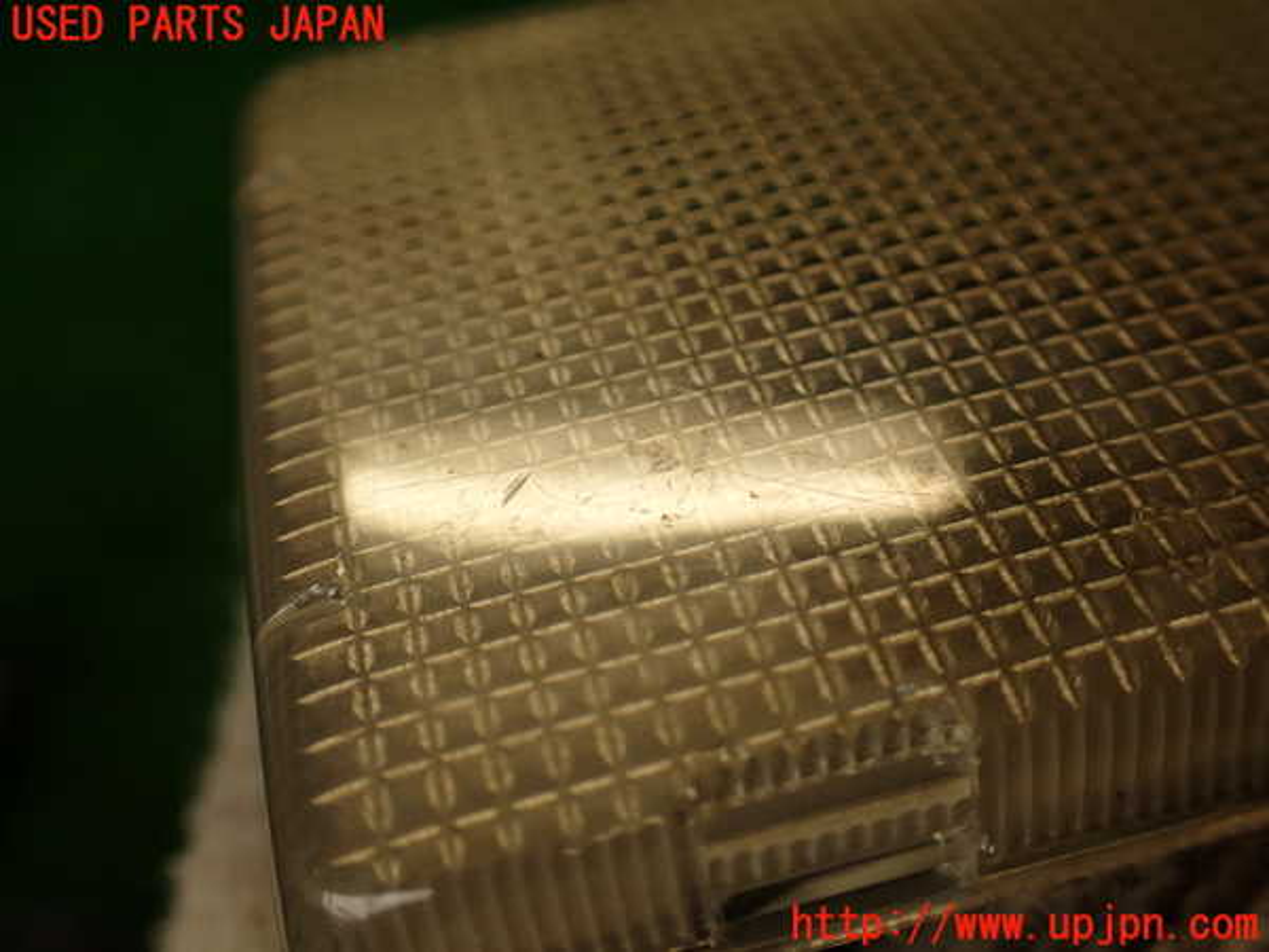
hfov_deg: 56.8
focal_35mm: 32
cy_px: 476
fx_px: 1173
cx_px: 634
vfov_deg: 44.2
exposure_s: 1/80
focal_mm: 5.79
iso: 100
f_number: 2.4
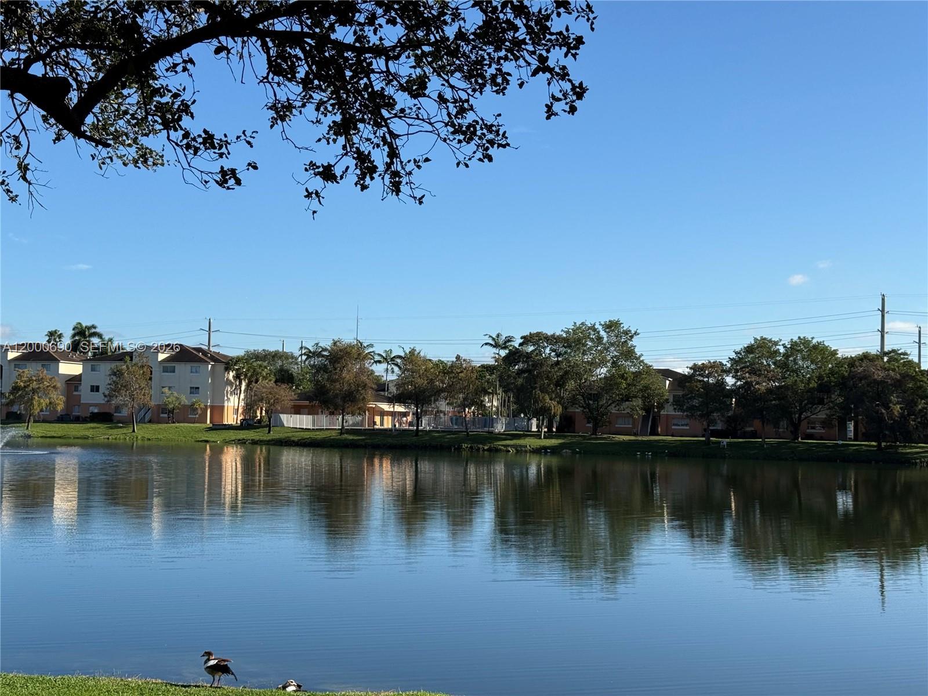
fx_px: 1287
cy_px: 348
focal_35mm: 48
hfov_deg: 39.7
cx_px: 464
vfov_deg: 30.3
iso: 64
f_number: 1.78
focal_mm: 6.76
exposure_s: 1/4587
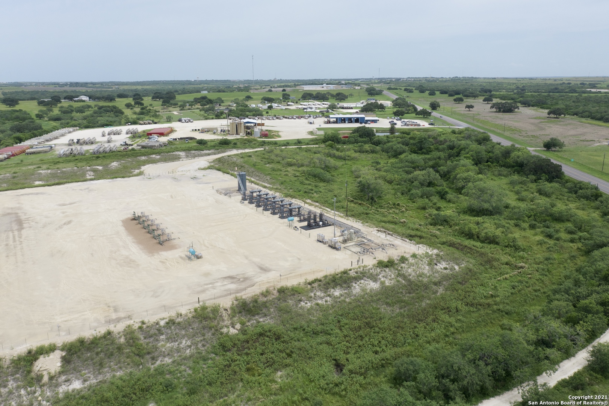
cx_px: 304
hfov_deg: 65.5
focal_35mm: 28
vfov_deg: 46.4
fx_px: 474
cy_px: 203
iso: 100
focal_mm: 10.26
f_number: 4
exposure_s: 1/1250
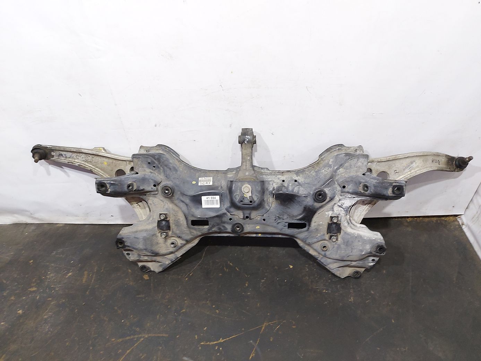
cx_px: 240
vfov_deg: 56.8
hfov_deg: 71.6
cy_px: 180
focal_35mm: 24
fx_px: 333
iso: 200
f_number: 1.8
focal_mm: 5.23
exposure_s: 1/50
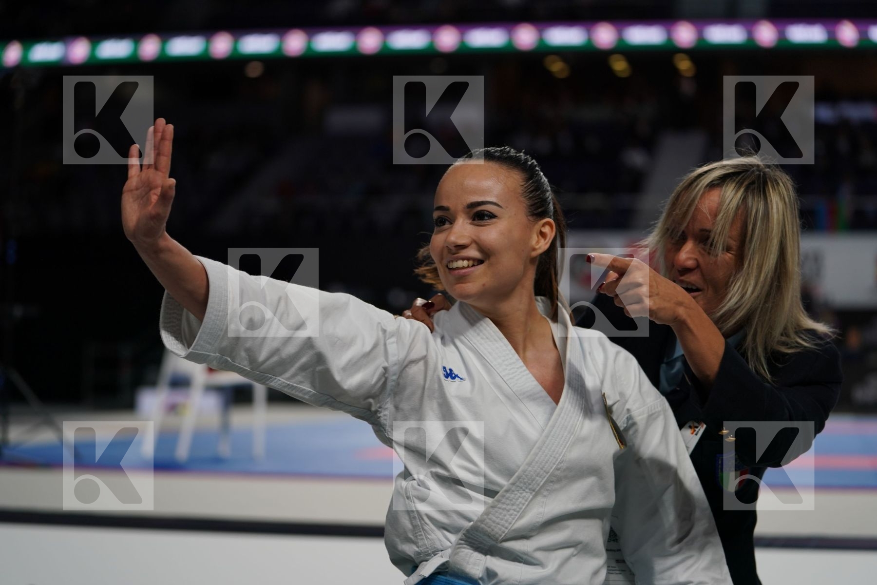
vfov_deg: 19.5
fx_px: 1705
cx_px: 438
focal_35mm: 70
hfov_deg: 28.8
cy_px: 292
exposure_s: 1/500
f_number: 2.8
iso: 500
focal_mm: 70
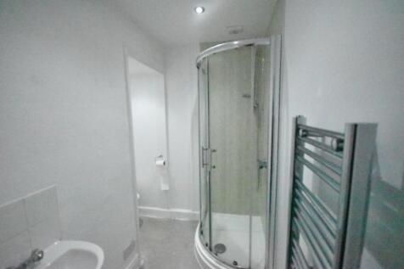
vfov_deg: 77.3
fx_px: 168
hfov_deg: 100.4
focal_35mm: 15
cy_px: 134
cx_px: 202
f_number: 4
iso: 25600
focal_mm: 10
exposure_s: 1/2000
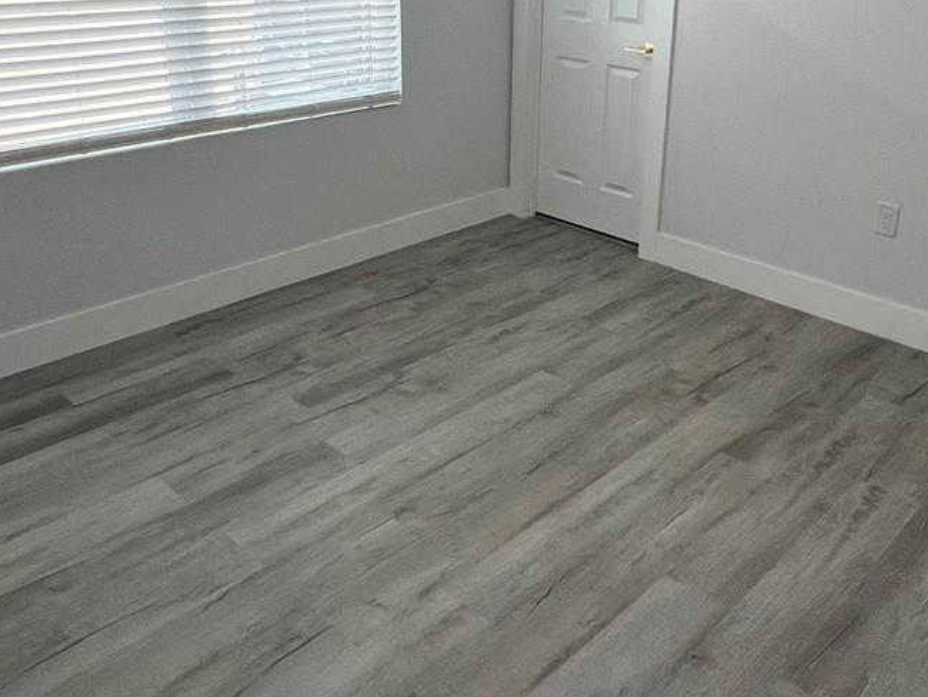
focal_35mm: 32
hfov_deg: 56.5
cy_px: 207
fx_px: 858
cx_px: 538
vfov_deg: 43.3
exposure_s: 1/120
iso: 125
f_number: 1.8
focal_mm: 1.57
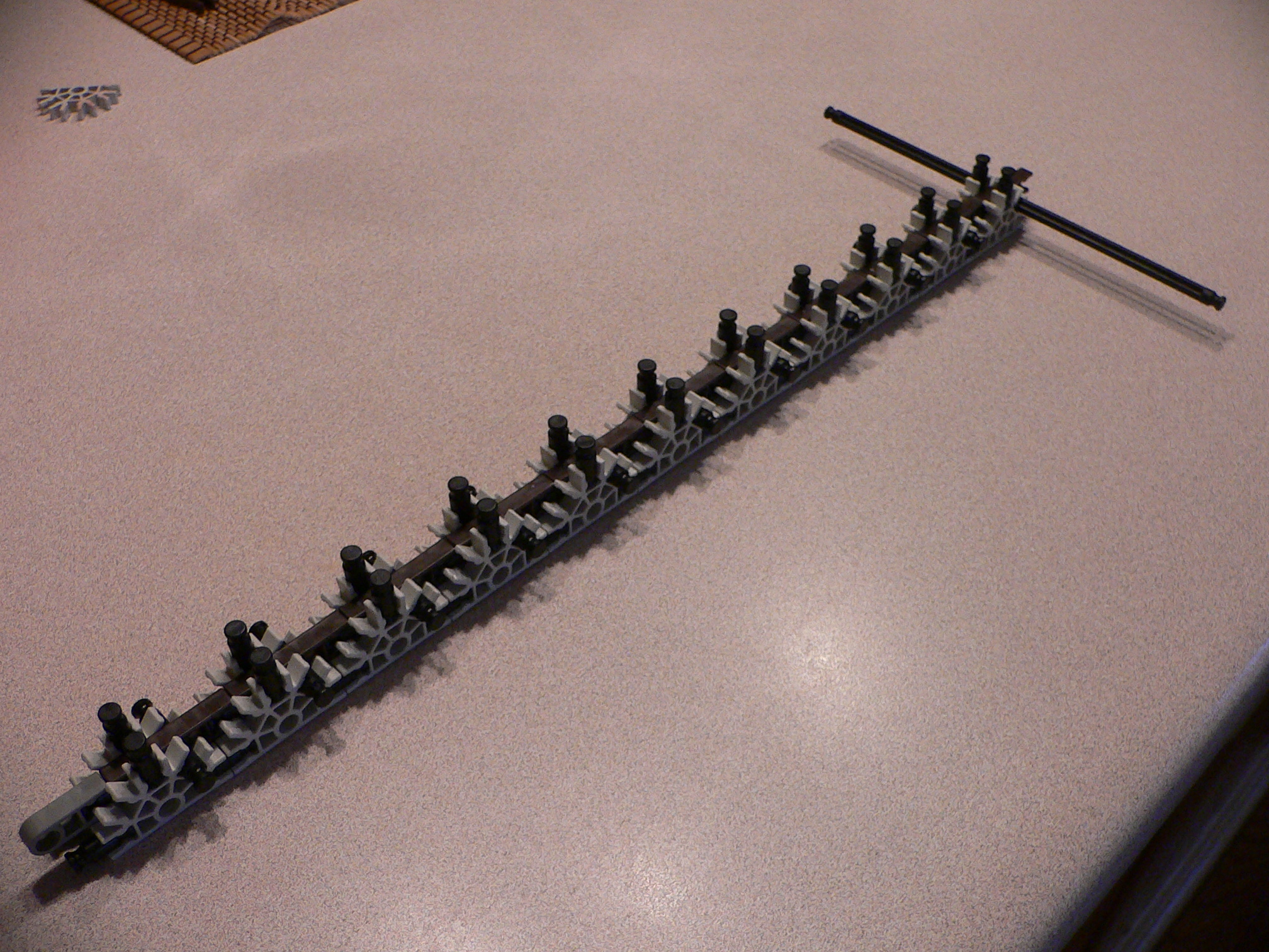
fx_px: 1283
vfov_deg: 40.7
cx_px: 634
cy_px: 476
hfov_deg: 52.6
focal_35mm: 35
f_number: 2.8
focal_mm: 4.6
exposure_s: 1/40
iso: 200
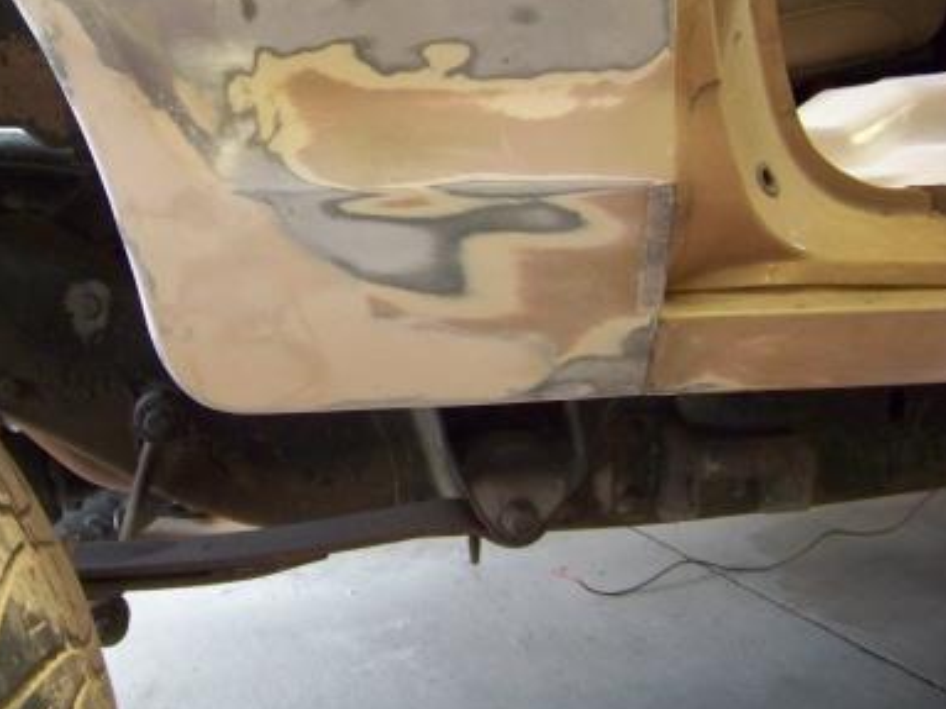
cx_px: 356
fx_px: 1284
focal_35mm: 47
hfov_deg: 40.2
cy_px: 293
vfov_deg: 30.8
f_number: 2.8
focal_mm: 5.85
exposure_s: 1/20
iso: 400
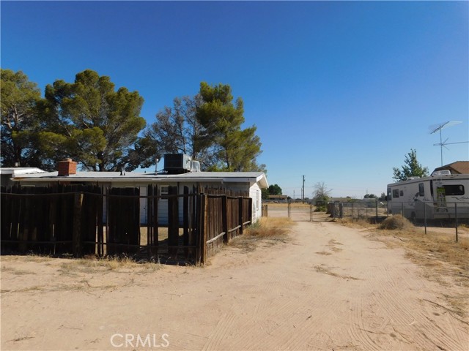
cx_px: 234
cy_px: 176
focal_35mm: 23
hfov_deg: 73.9
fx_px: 312
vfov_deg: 58.9
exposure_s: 1/800
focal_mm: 4
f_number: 6
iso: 125
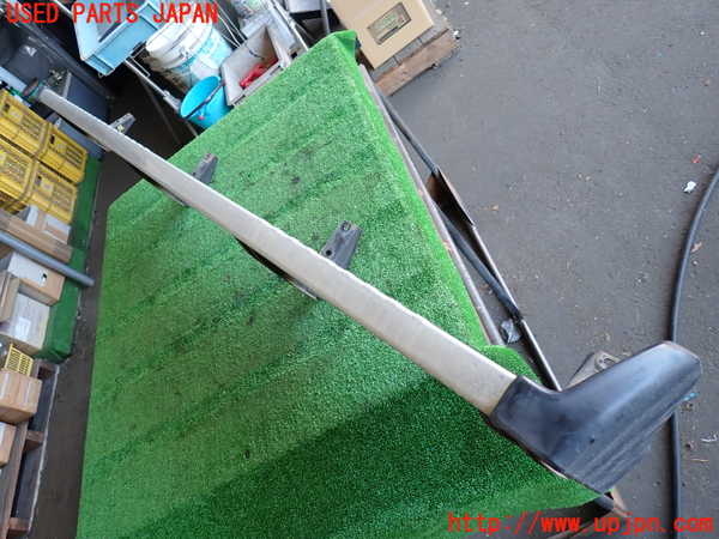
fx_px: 519
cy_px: 270
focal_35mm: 25
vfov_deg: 54.9
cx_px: 360
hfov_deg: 69.4
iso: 160
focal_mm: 4.5
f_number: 2
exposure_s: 1/60
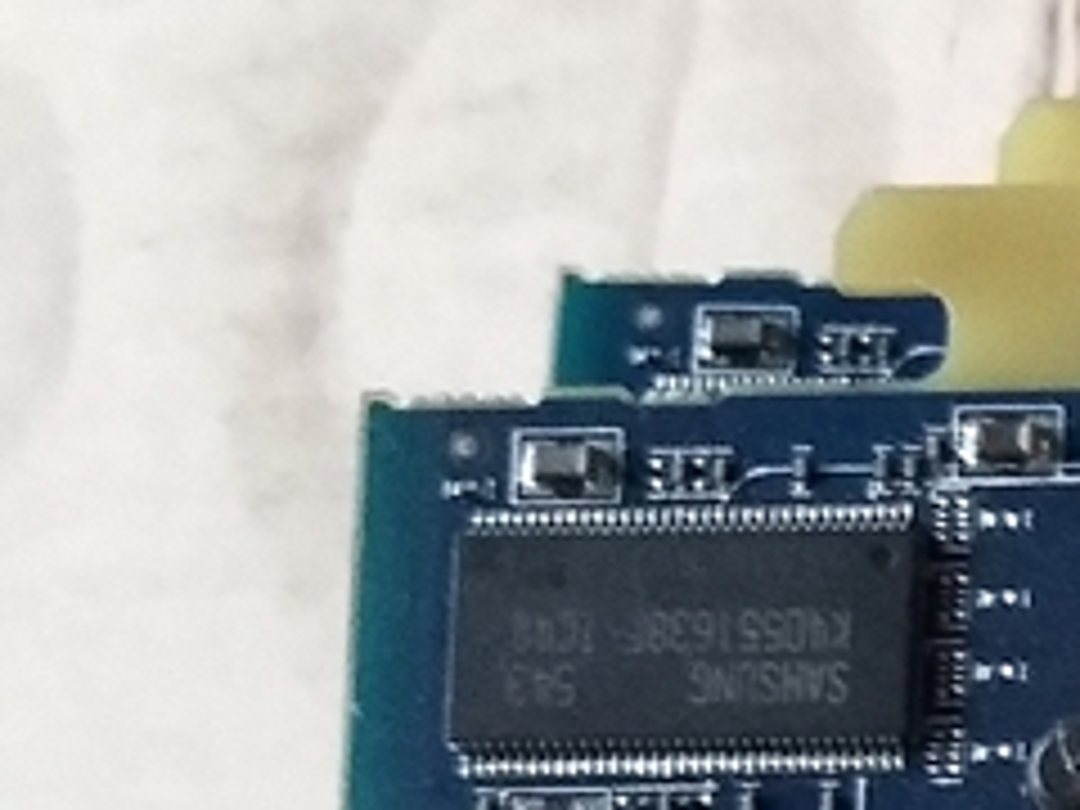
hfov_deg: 13.4
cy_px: 1112
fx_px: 3900
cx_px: 2182
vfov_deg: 11.5
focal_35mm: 125
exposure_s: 1/25
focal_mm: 3.88
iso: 640
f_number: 2
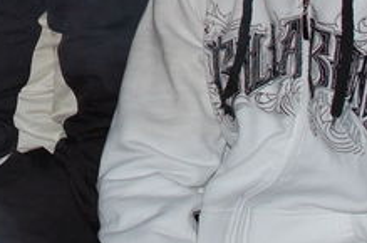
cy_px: -125
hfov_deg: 10.6
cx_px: -24
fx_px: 1951
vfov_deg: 7.0
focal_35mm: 192
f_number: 2.8
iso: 400
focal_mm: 35
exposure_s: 1/60
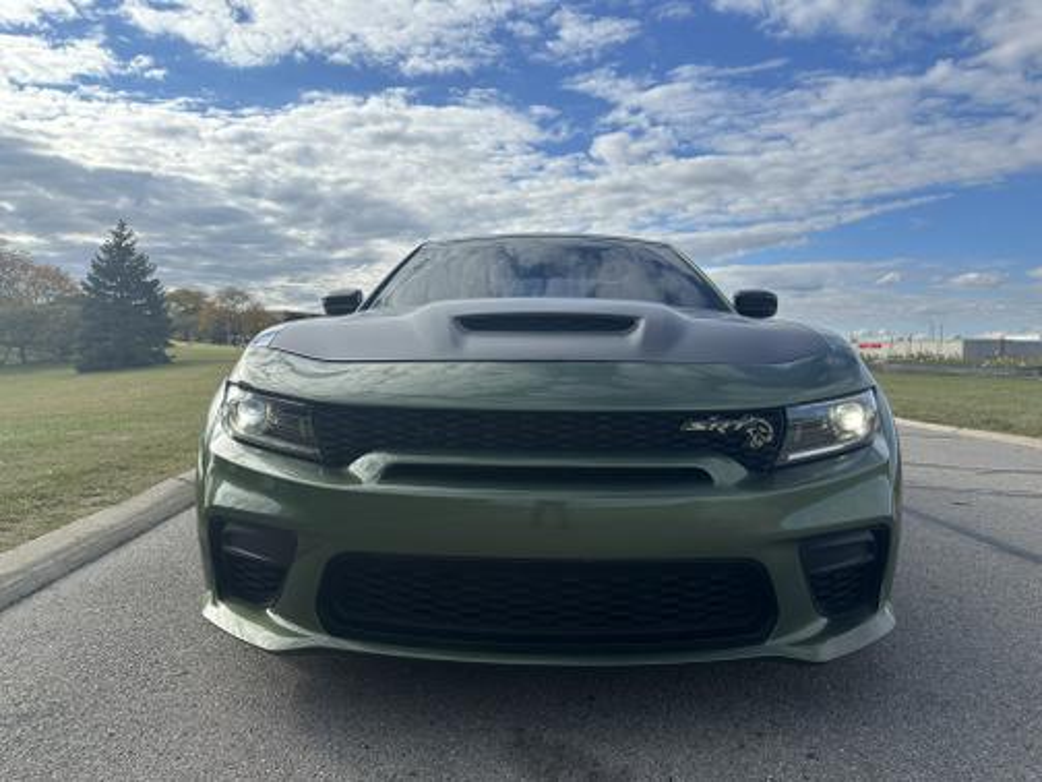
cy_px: 391
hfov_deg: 71.6
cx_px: 521
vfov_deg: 56.8
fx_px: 722
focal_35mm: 24
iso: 80
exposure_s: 1/4762
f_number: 1.78
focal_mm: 6.86
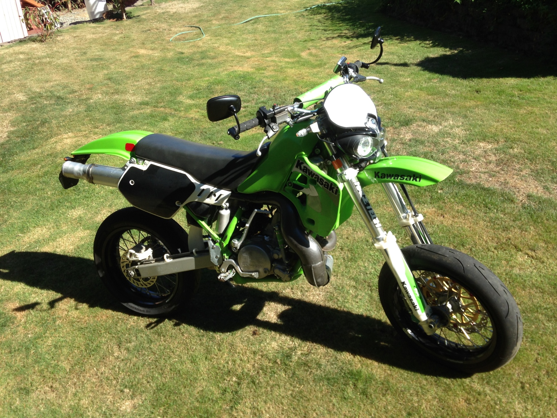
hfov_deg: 55.4
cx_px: 278
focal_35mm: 33
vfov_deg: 42.9
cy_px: 209
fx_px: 531
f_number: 2.4
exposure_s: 1/630
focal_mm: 4.12
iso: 50
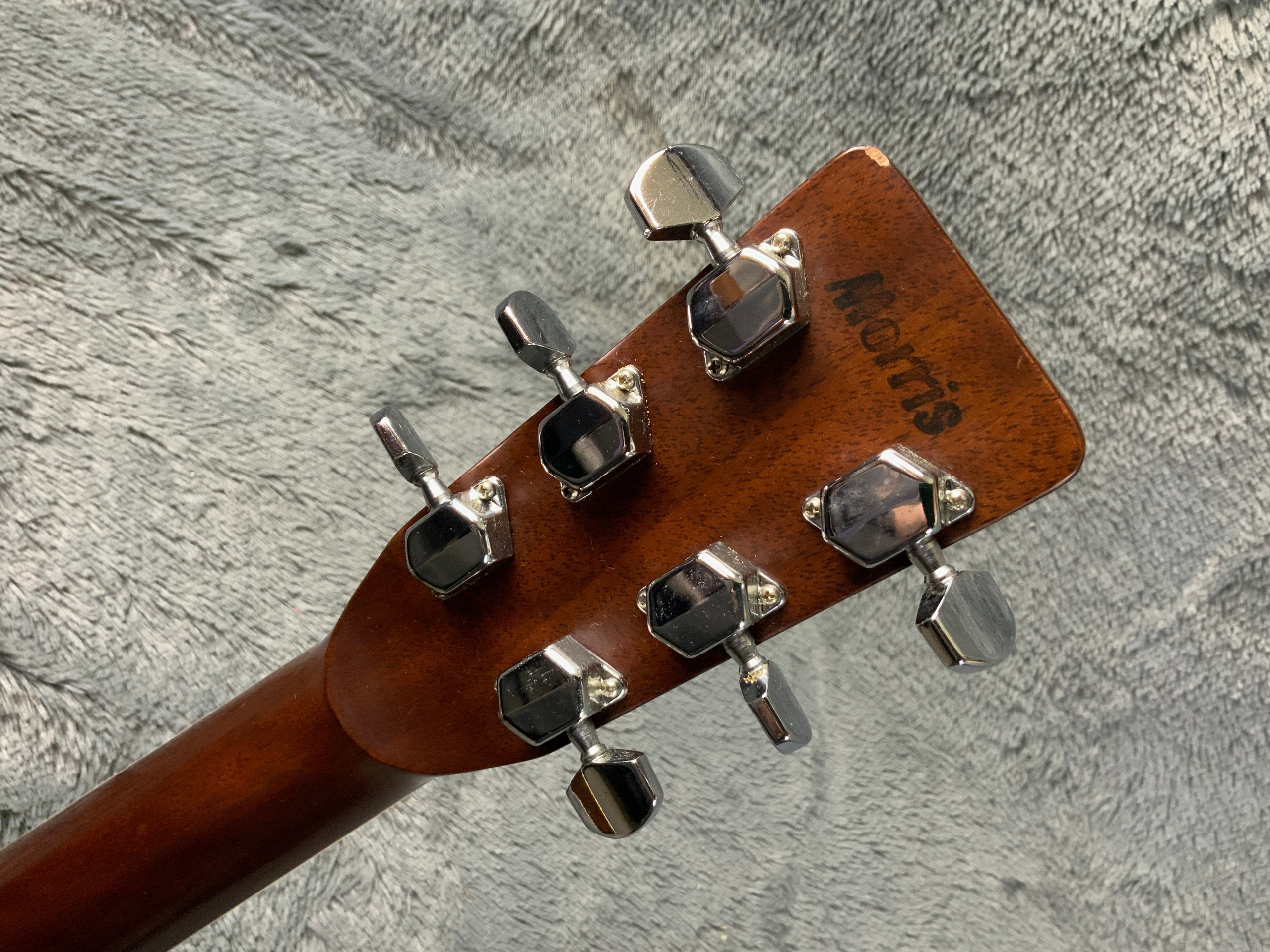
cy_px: 476
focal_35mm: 29
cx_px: 635
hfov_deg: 61.7
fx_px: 1064
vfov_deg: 48.2
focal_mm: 3
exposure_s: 1/60
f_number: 1.8
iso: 250
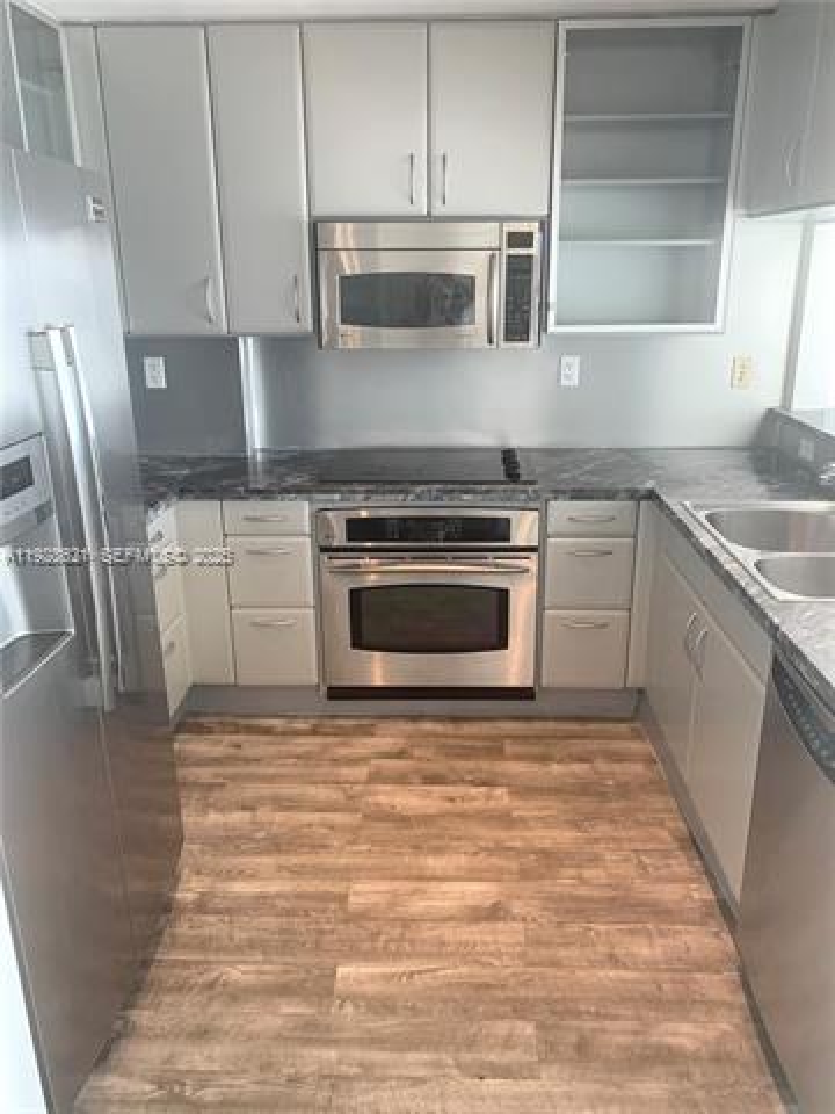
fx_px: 836
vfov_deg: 67.3
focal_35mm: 26
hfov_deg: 53.1
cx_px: 418
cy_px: 557
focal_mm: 4.25
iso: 100
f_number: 1.8
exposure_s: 1/114
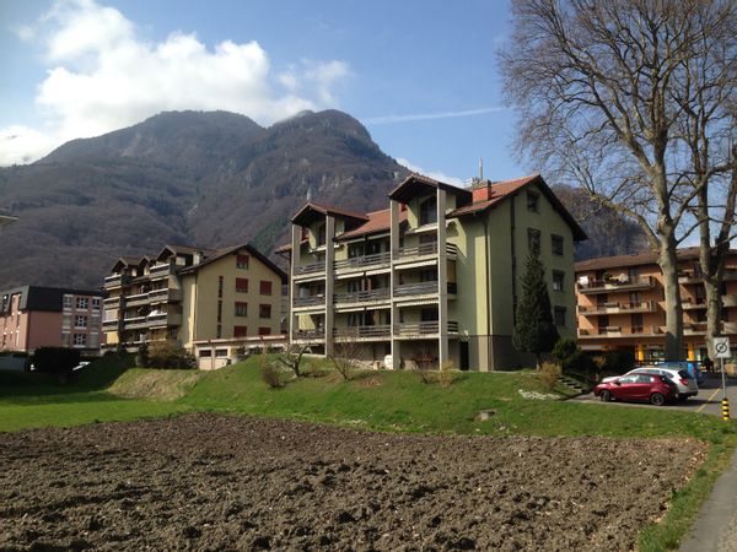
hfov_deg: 55.4
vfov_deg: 42.9
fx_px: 703
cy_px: 276
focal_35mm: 33
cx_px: 368
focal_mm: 4.12
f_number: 2.4
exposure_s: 1/1466
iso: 50
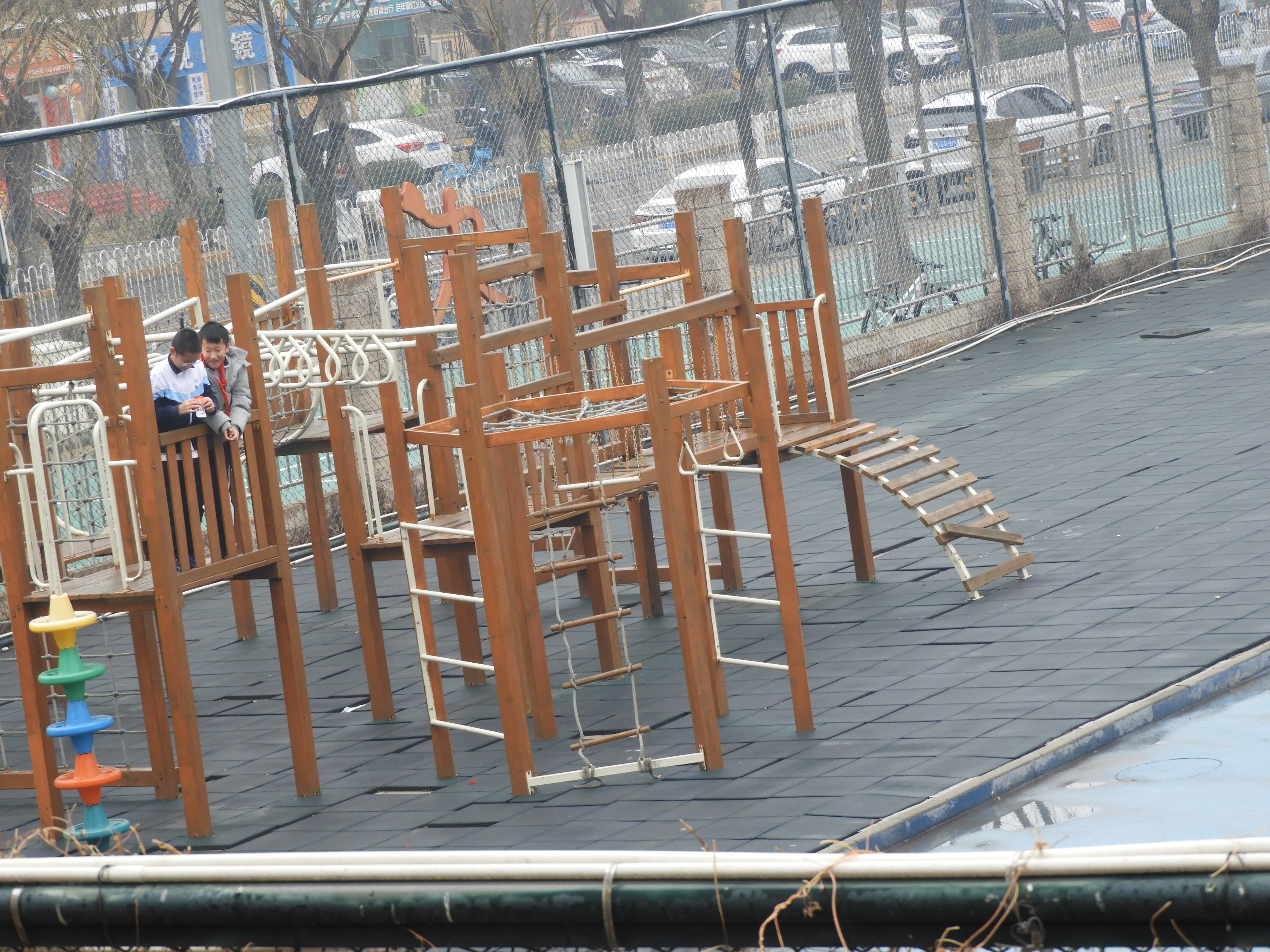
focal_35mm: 135
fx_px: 4953
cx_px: 635
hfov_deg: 14.6
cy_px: 476
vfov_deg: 11.0
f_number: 5
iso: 180
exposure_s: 1/60
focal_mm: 24.2
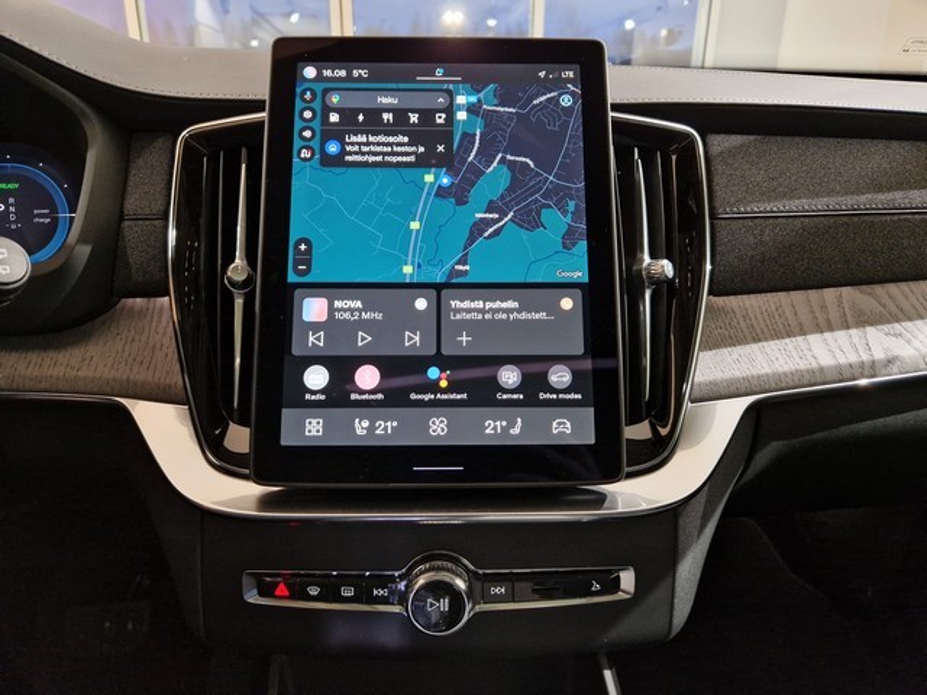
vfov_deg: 58.9
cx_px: 464
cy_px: 348
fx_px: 616
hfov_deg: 73.9
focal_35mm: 23
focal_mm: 5.4
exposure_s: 1/50
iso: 640
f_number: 1.8
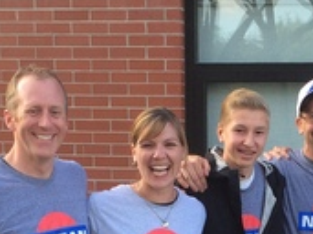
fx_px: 1102
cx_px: 306
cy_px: 344
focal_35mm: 122
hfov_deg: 15.9
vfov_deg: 11.6
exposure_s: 1/120
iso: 40
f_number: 2.2
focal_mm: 4.15
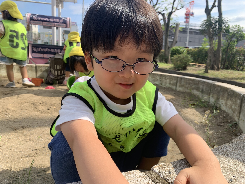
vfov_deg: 53.1
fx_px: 184
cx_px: 122
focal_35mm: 26
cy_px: 92
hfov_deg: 67.3
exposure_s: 1/749
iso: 25
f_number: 1.8
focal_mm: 4.25
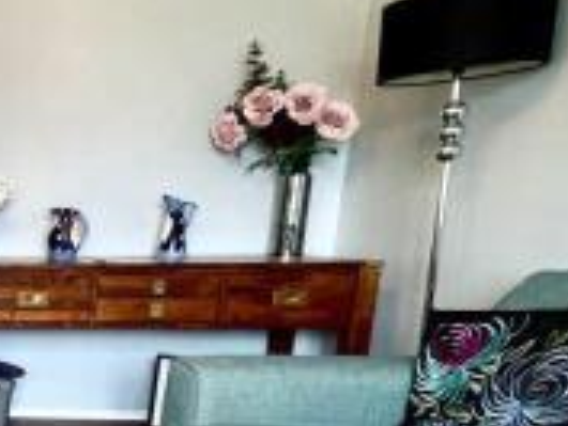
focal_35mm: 46
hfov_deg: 26.7
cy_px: 364
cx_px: -319
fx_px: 755
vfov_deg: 30.5
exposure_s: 1/50
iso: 400
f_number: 2.2
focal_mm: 2.22
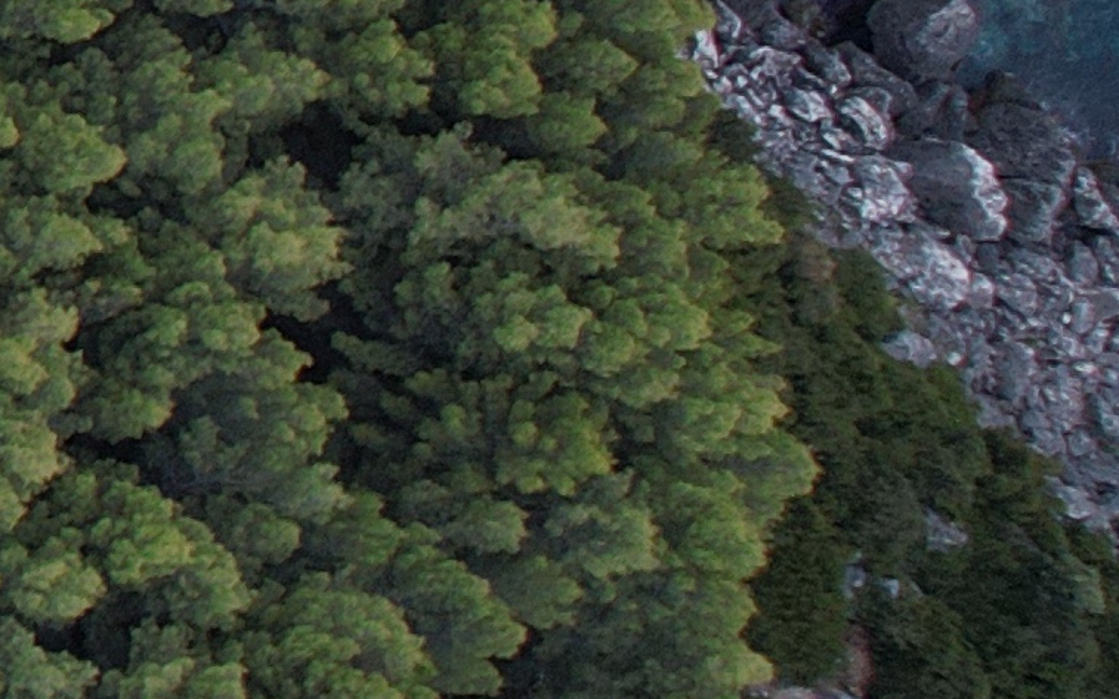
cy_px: -675
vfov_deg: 7.8
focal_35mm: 162
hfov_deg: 8.8
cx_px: -2866
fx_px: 4940
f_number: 2.8
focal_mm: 8.38
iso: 150
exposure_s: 1/15
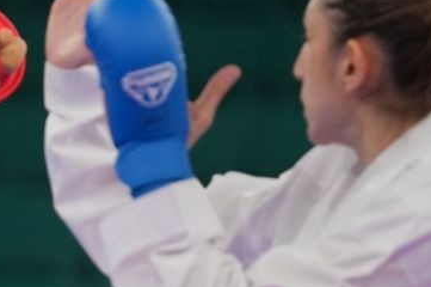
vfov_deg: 1.4
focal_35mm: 998
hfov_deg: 2.1
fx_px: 11937
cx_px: -179
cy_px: 475
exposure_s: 1/1000
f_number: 2.8
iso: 500
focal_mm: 200
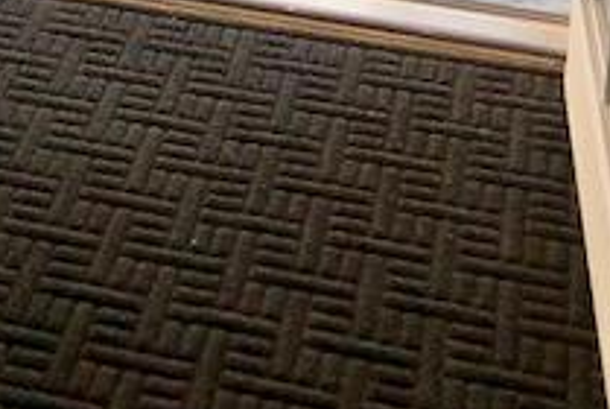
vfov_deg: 12.9
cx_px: 126
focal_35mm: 89
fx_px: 1510
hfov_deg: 22.5
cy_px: -465
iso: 20
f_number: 1.8
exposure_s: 1/534
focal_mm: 3.99
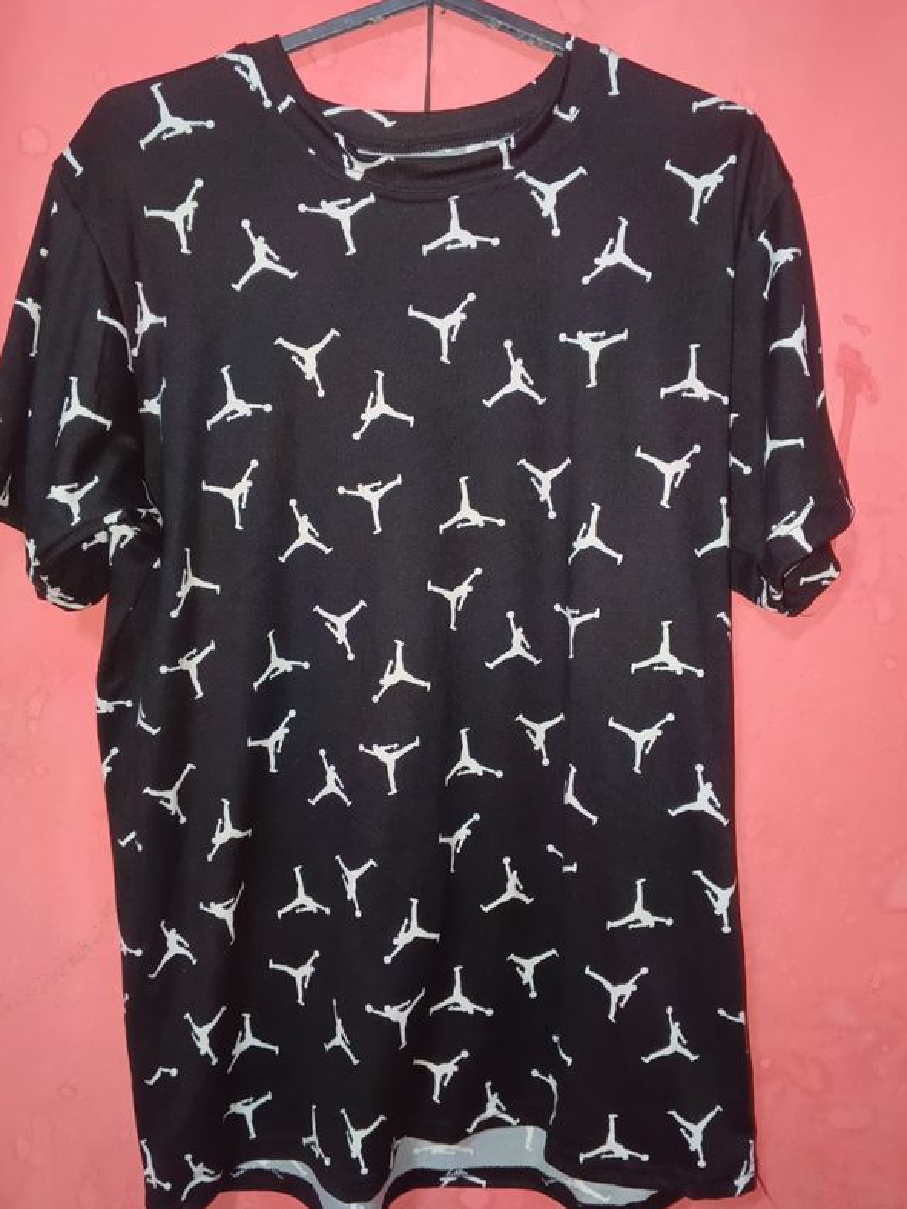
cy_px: 624
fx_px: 908
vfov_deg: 67.3
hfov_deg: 53.1
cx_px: 449
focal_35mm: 26
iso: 831
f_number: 1.6
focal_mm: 4.09
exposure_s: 1/24
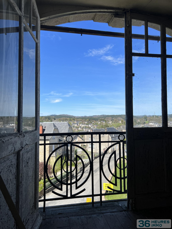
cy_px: 114
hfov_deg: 53.1
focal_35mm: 26
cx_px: 86
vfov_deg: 67.3
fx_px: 172
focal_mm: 5.7
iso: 50
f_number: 1.5
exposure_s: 1/3968
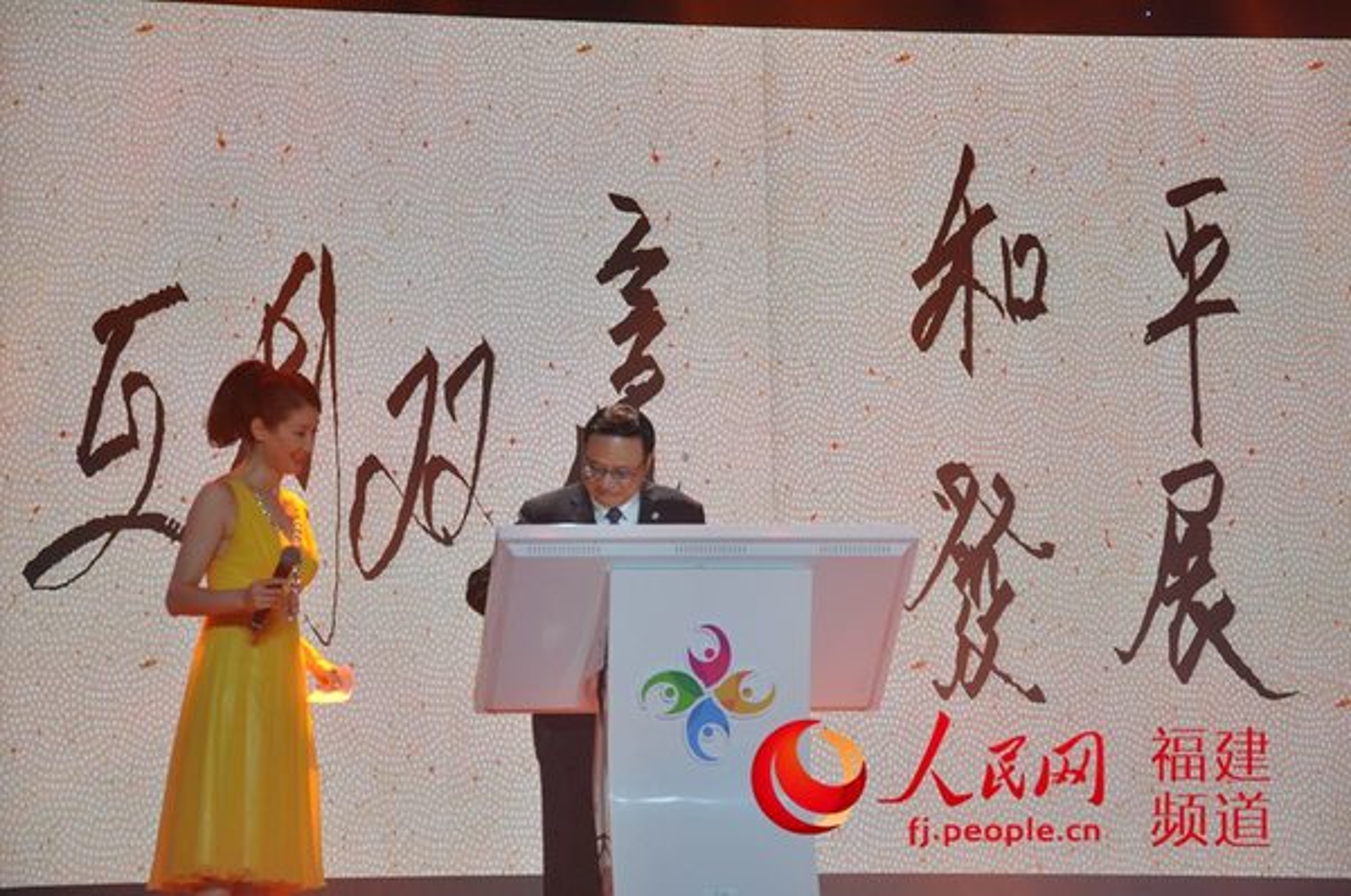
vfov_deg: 13.0
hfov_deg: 19.5
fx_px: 3934
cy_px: 448
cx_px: 676
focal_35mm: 105
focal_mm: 70
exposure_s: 1/125
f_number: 5.3
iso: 800
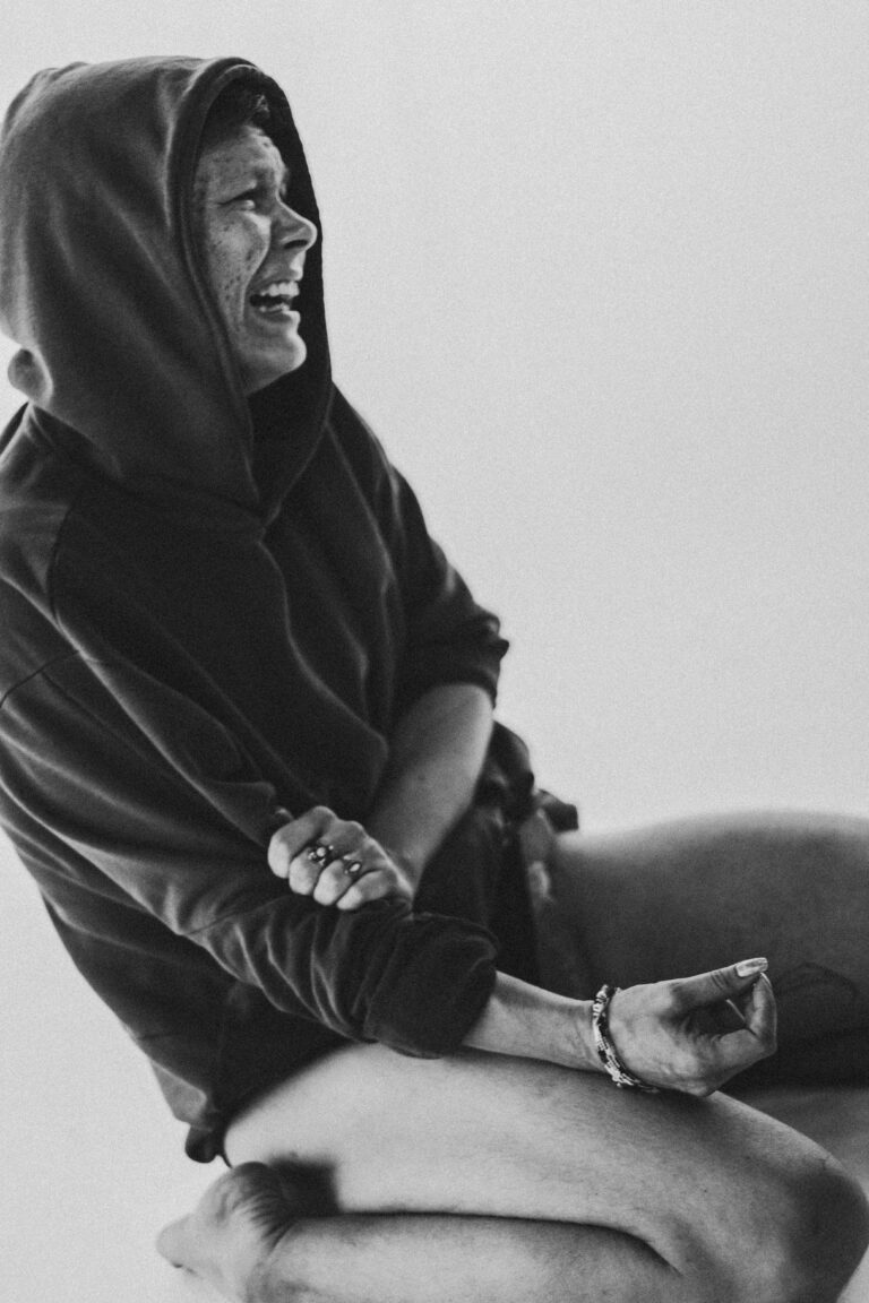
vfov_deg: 24.2
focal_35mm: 84
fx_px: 3041
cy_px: 652
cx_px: 434
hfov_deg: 16.3
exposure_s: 1/80
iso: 2000
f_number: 1.2
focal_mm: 56
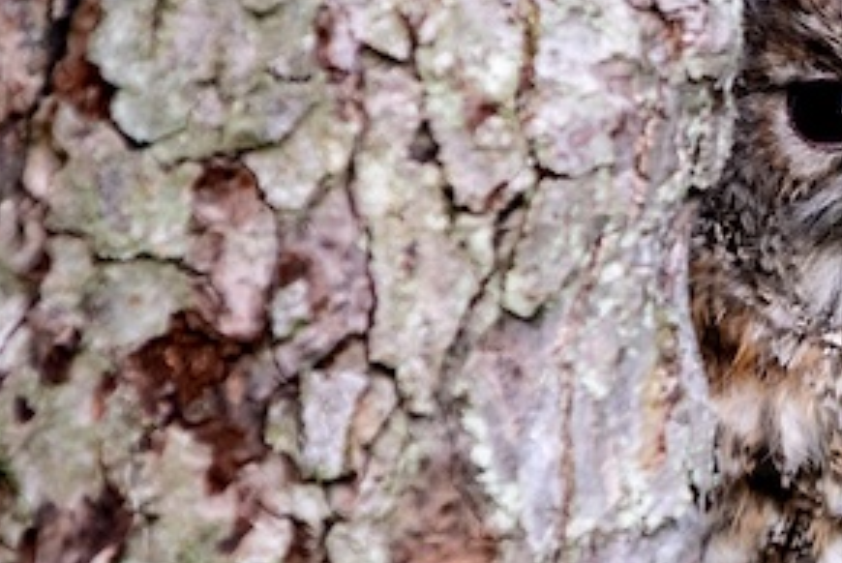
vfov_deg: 1.1
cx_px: 952
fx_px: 29031
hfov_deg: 1.7
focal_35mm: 1240
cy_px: 354
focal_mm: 200
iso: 100
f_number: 2.8
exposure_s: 1/800
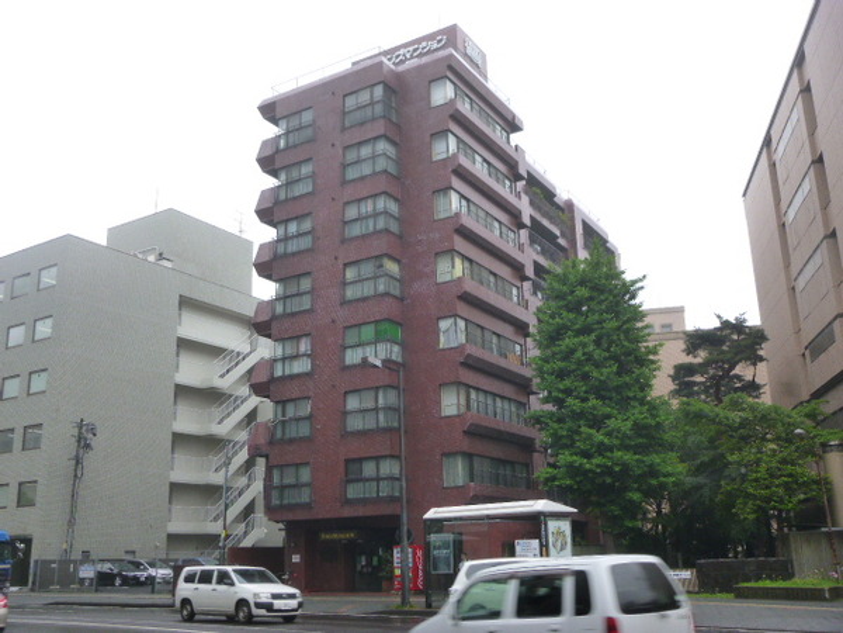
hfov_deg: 51.4
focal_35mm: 36
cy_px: 316
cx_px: 422
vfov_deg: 39.7
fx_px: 877
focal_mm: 6.4
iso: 160
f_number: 4.4
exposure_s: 1/100
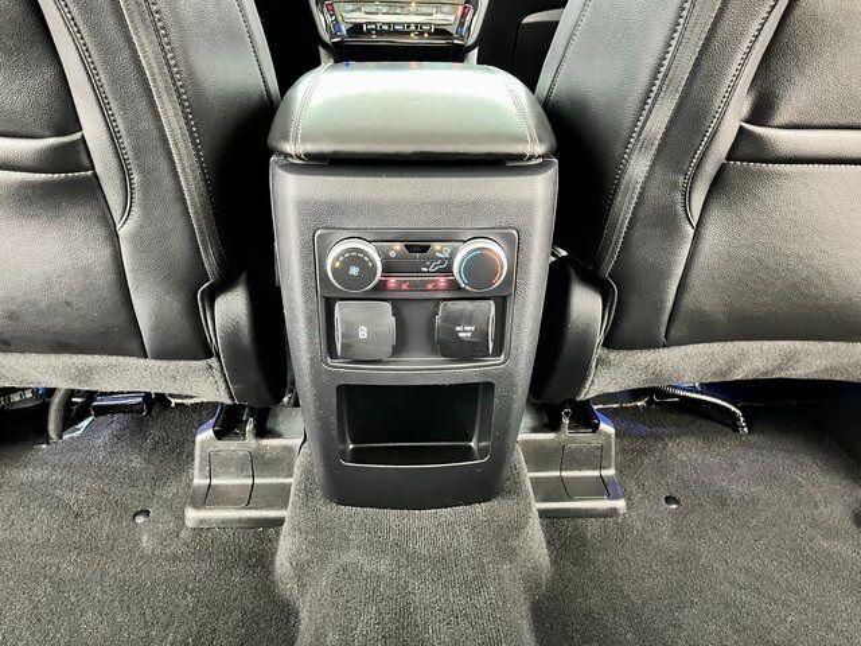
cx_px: 430
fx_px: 647
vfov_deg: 53.1
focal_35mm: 26
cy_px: 323
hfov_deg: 67.3
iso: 1250
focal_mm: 5.1
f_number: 1.6
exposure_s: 1/17
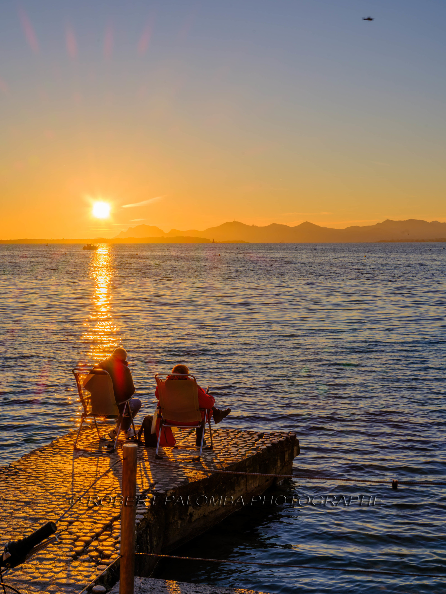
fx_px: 859
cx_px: 223
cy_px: 297
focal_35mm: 50
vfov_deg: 38.2
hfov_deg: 29.1
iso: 320
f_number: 32
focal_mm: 63
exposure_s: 1/25
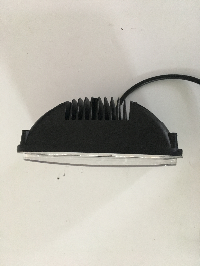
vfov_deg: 61.7
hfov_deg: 48.2
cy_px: 133
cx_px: 100
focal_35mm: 29
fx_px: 223
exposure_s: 1/20
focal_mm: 4.15
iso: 200
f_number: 2.2
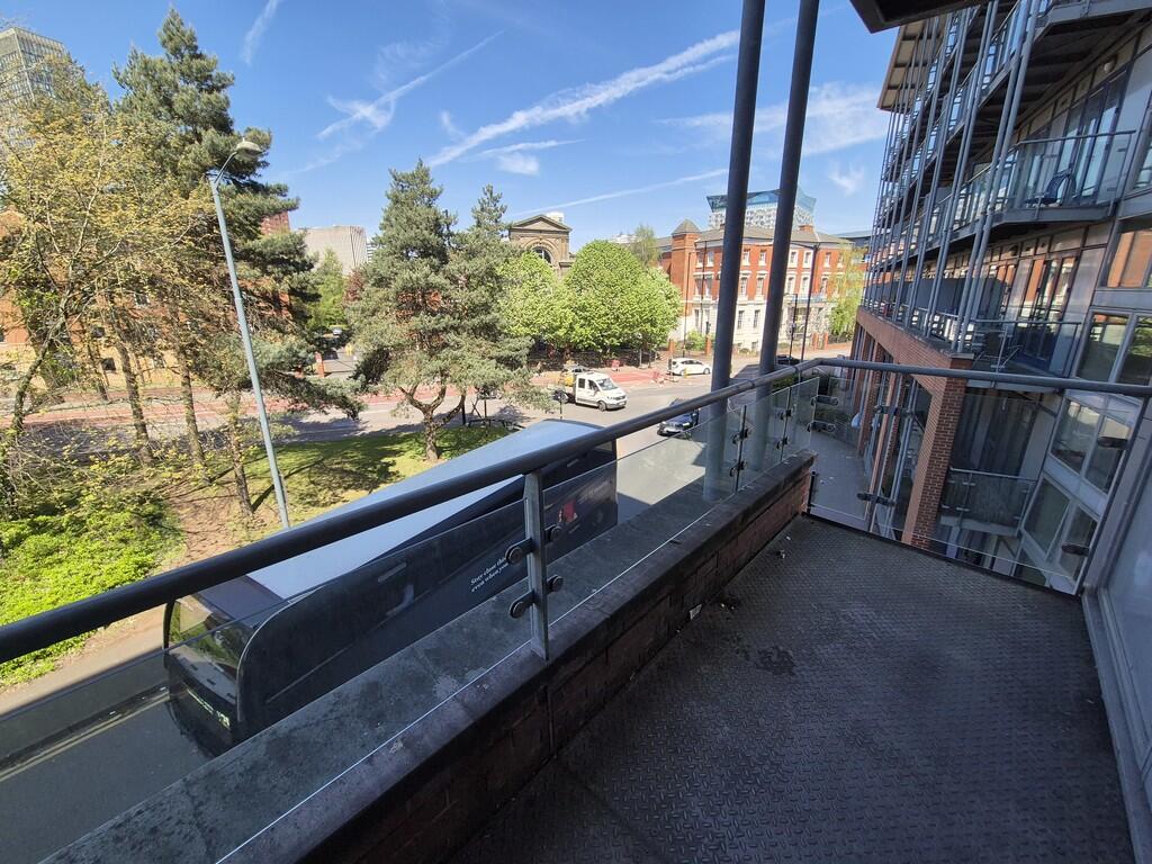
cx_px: 576
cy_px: 432
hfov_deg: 106.2
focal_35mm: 13
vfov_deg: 89.9
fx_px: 433
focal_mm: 2.2
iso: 50
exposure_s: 1/950
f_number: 2.2
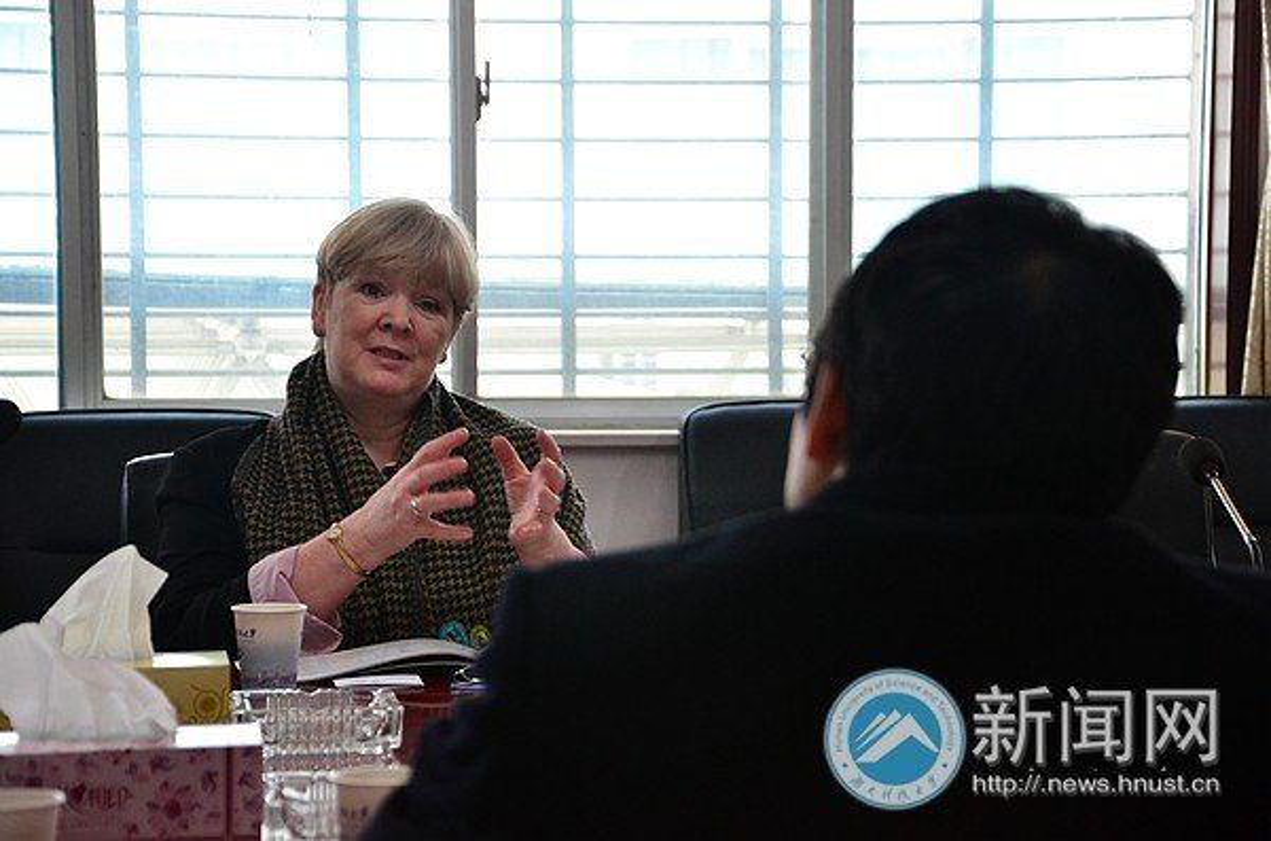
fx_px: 3698
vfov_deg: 13.0
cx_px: 636
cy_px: 420
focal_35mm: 105
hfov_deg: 19.5
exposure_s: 1/50
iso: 1600
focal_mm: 70
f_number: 5.6
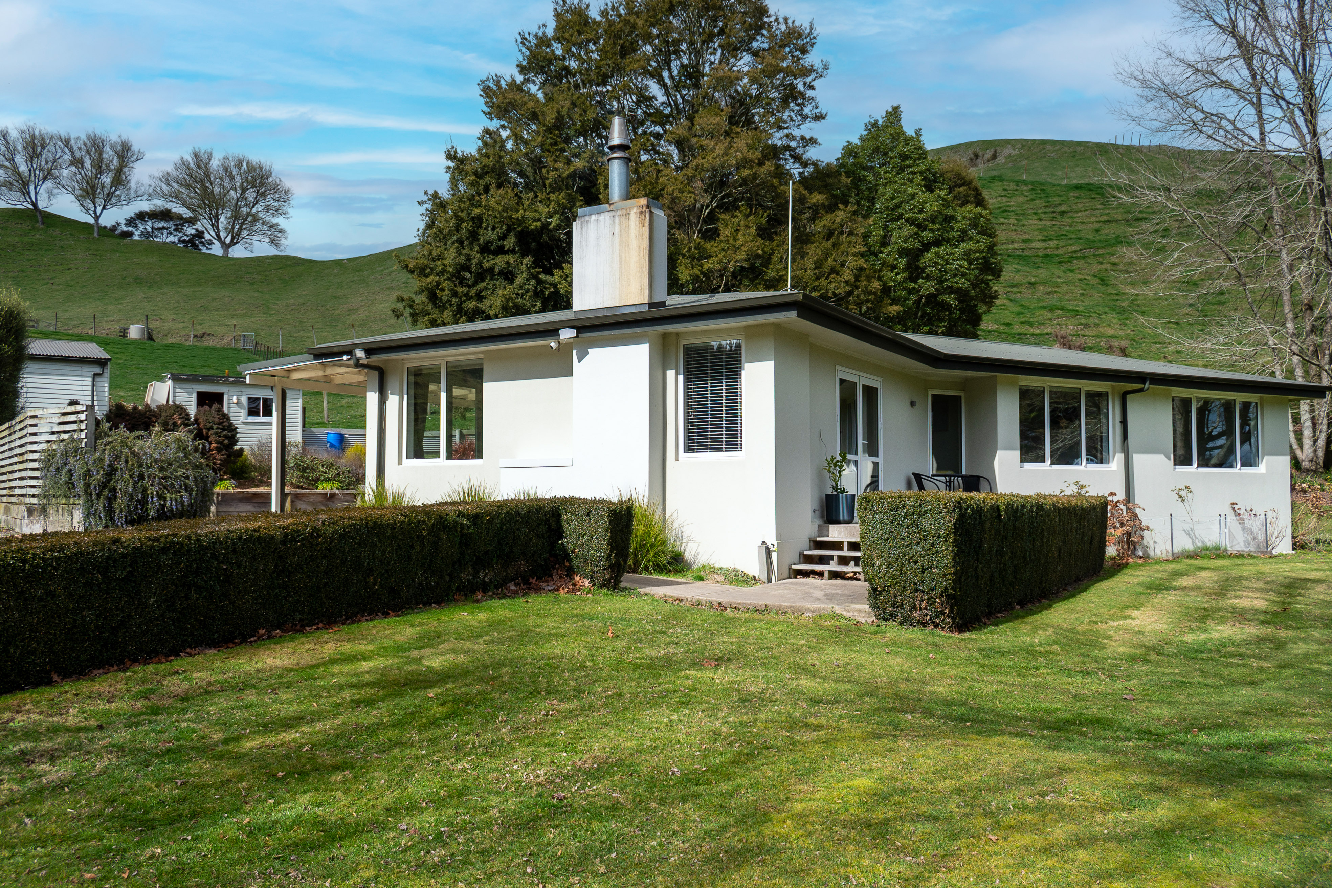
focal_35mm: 27
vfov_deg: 47.9
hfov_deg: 67.4
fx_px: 999
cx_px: 666
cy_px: 444
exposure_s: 1/640
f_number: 8
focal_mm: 18
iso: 100
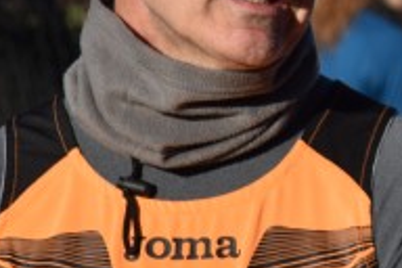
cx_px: 509
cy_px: -75
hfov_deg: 3.1
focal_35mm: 655
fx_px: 7314
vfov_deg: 2.1
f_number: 10
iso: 320
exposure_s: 1/800
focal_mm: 140
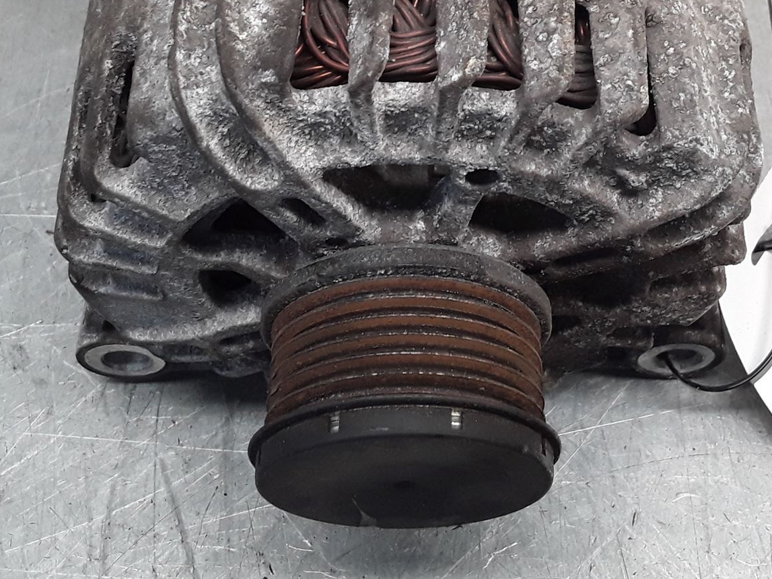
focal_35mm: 50
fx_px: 1115
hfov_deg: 38.1
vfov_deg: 28.2
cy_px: 79
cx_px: 449
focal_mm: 2.91
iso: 80
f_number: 1.9
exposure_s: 1/100
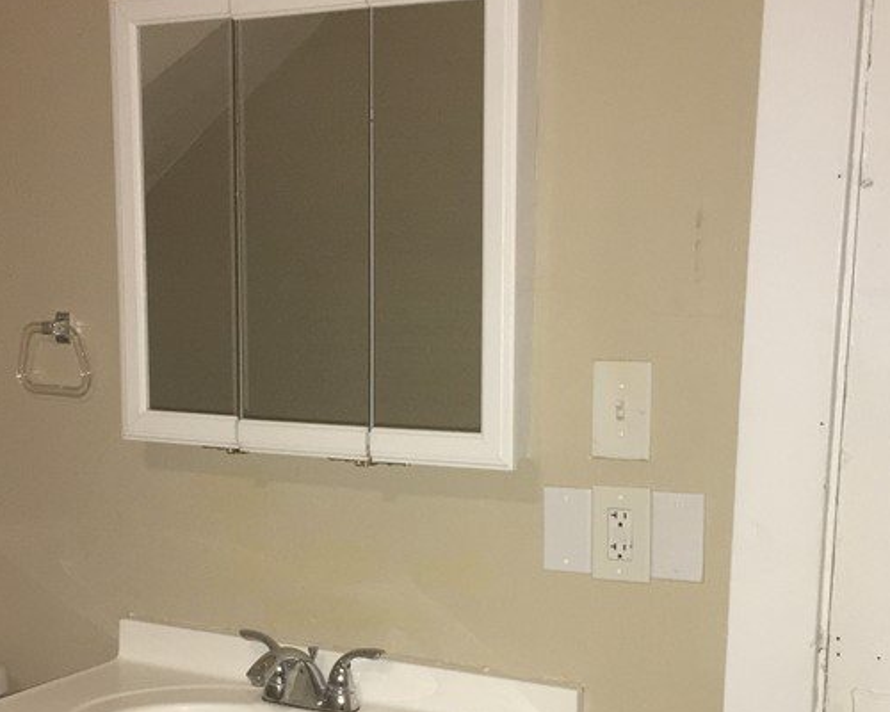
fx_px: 1528
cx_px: 390
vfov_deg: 25.9
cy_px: 550
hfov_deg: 32.4
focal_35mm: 58
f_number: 2.2
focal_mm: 4.15
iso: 100
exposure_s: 1/16
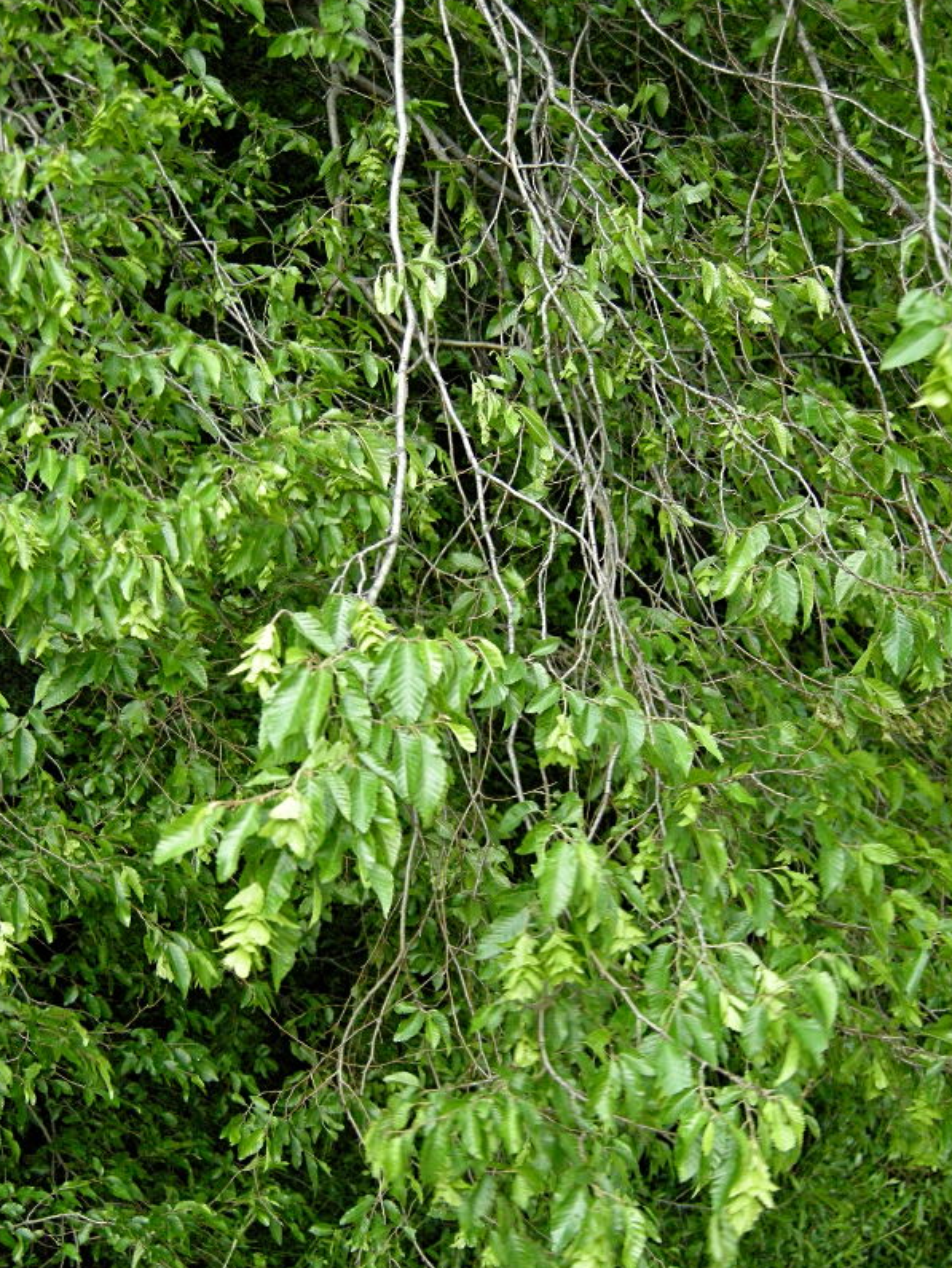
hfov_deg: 32.9
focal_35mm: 44
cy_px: 774
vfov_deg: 42.7
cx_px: 432
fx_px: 1612
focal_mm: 7.5
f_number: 2.7
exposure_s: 1/37
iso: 400
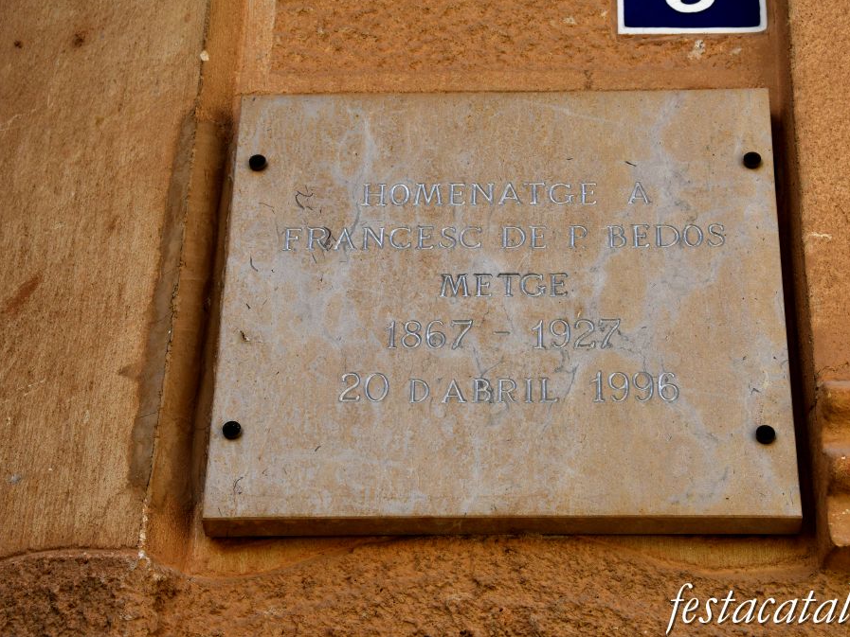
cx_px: 468
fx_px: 2210
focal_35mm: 90
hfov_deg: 21.8
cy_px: 317
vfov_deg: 16.4
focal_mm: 55
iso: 320
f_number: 9
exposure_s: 1/320
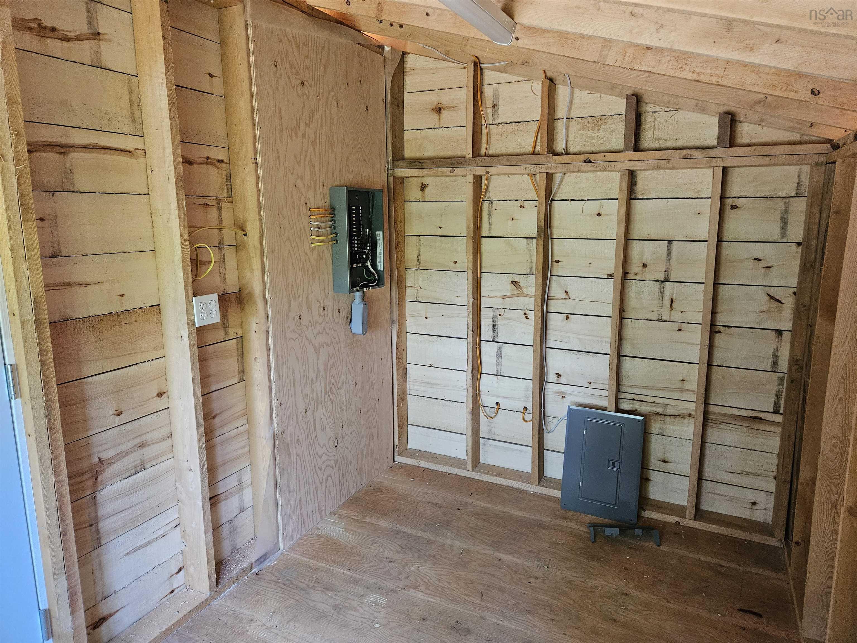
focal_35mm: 23
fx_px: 569
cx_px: 428
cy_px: 322
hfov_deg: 73.9
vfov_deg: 58.9
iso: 640
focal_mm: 5.4
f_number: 1.8
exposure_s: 1/120
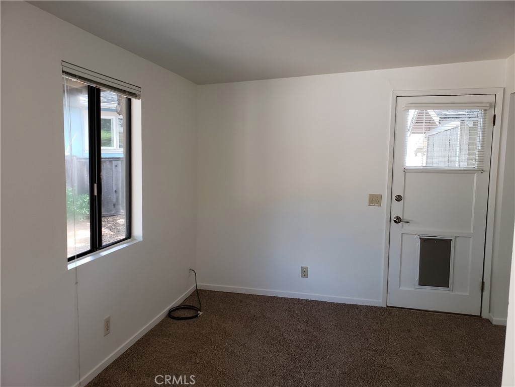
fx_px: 387
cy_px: 194
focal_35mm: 26
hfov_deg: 67.3
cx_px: 258
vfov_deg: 53.1
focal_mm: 4.3
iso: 200
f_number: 2.4
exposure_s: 1/60
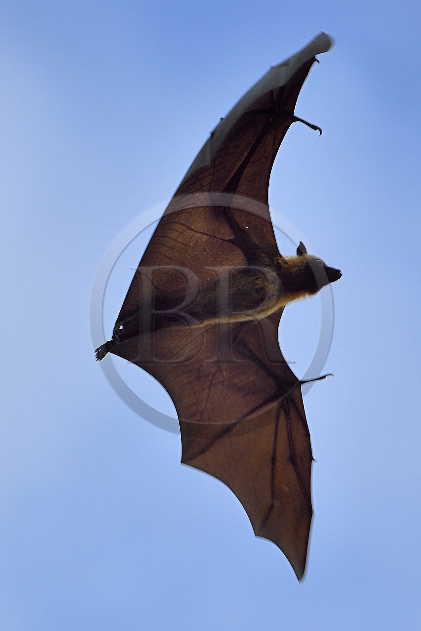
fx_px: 3507
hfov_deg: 6.9
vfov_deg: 10.3
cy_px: 316
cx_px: 210
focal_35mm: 200
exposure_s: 1/320
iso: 800
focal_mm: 200
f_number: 4
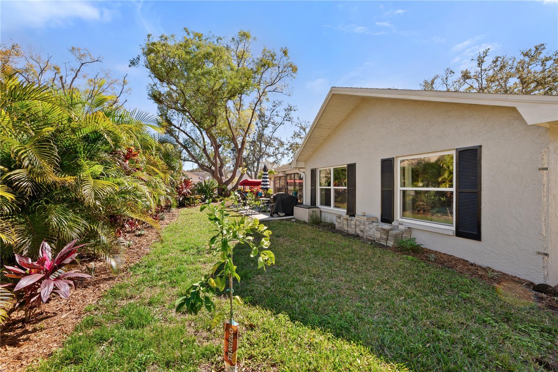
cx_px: 279
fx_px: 217
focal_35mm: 14
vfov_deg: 81.2
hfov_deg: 104.2
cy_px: 186
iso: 250
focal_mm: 14
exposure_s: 1/200
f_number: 9
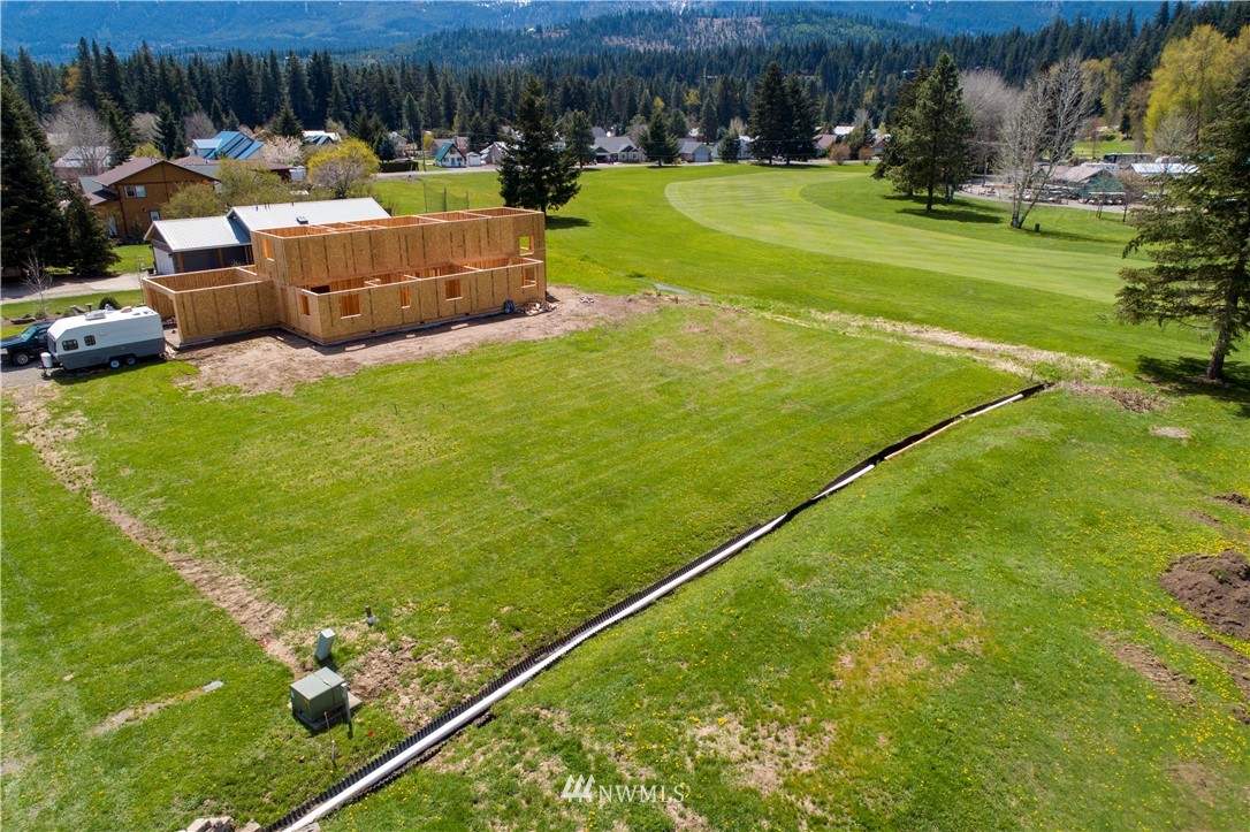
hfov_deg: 73.8
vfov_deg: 53.1
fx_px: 833
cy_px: 416
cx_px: 625
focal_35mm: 24
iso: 100
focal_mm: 8.8
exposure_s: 1/240
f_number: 5
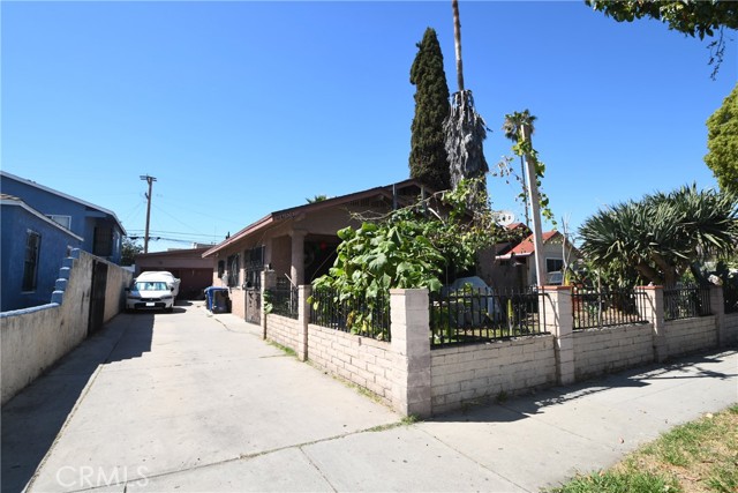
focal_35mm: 17
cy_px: 246
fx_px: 349
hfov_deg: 93.3
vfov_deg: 70.5
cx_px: 369
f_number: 8
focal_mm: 11.5
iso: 100
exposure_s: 1/250
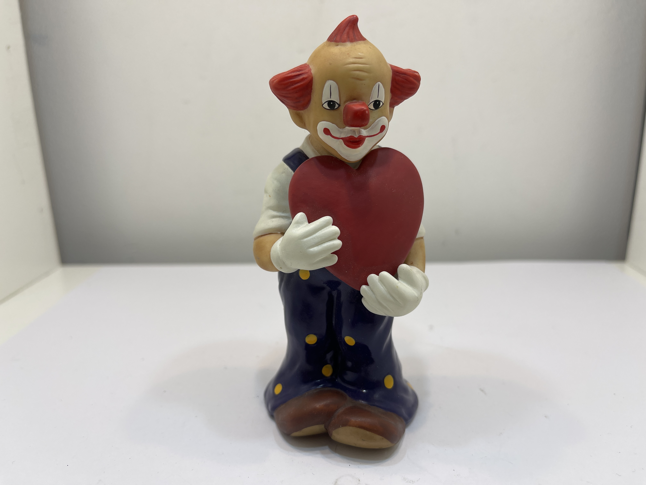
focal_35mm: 25
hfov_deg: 69.4
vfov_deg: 54.9
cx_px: 323
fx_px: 467
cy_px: 242
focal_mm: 5.1
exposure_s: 1/258
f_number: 1.6
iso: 32
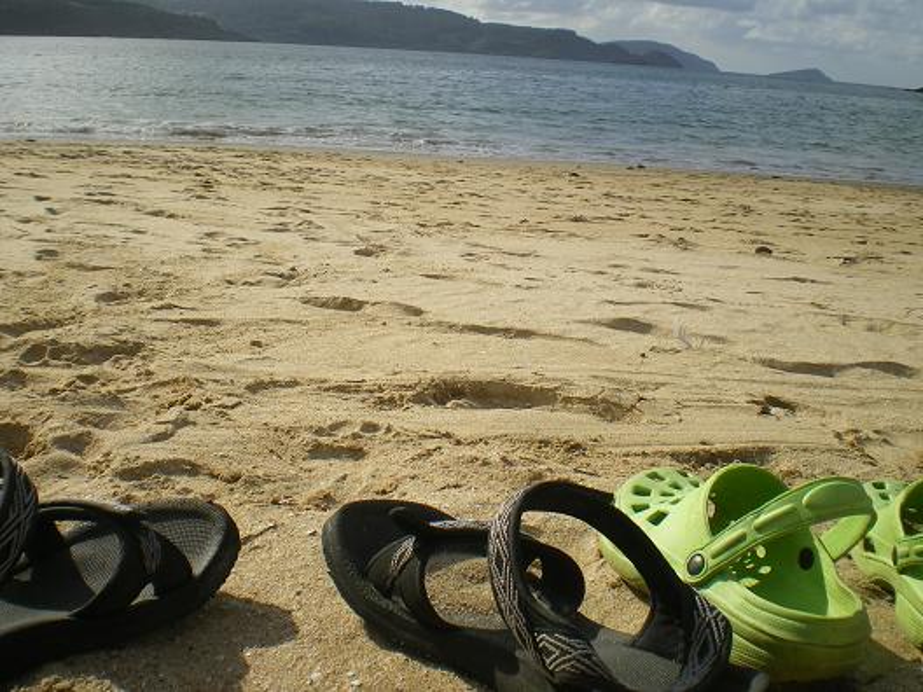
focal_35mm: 38
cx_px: 462
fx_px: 1013
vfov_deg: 37.7
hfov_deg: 49.0
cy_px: 346
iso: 64
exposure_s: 1/640
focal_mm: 6.3
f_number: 4.6
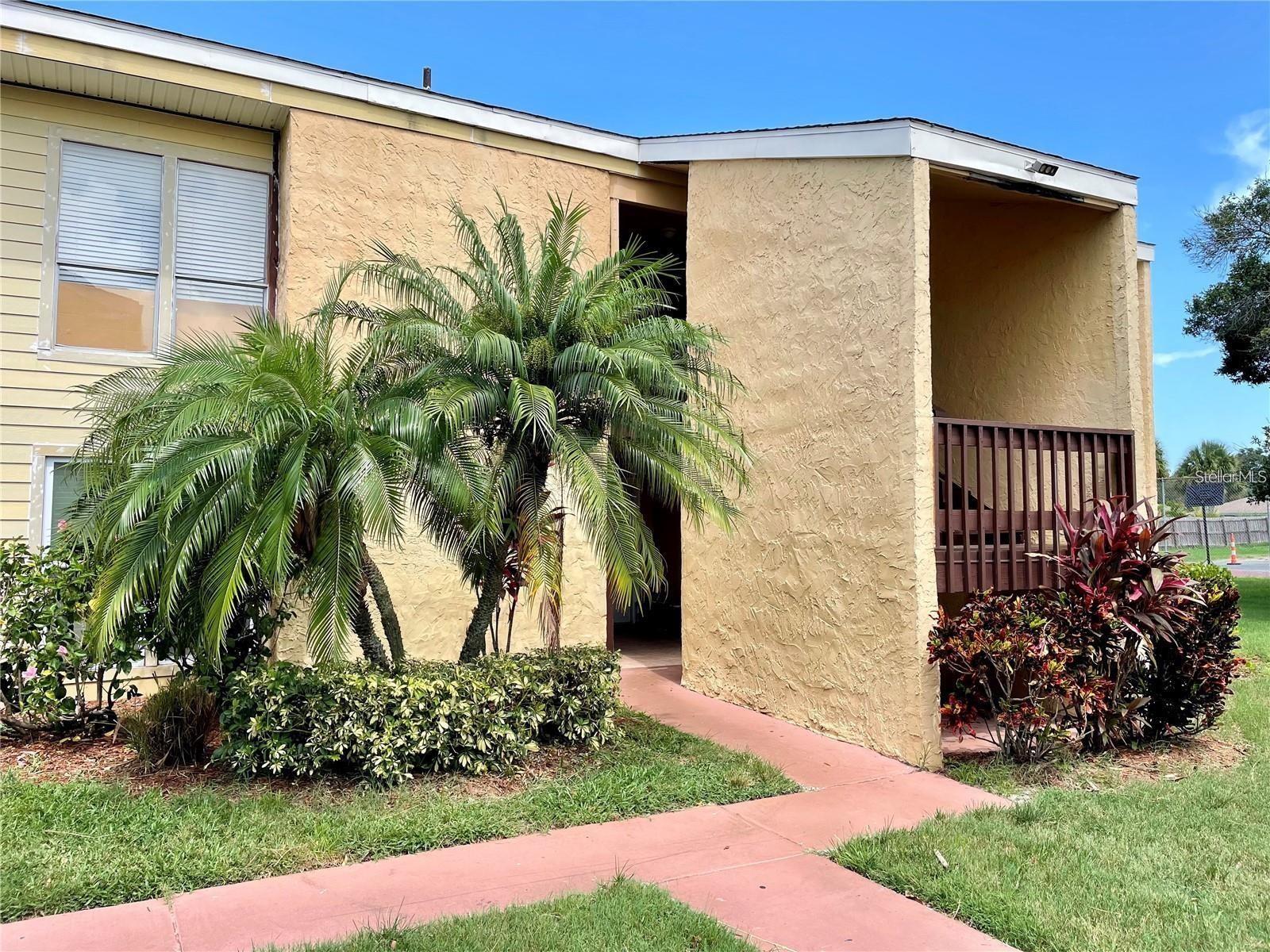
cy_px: 476
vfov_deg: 53.1
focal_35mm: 26
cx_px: 635
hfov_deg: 67.3
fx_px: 954
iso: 32
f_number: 1.6
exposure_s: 1/1072
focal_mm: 4.2
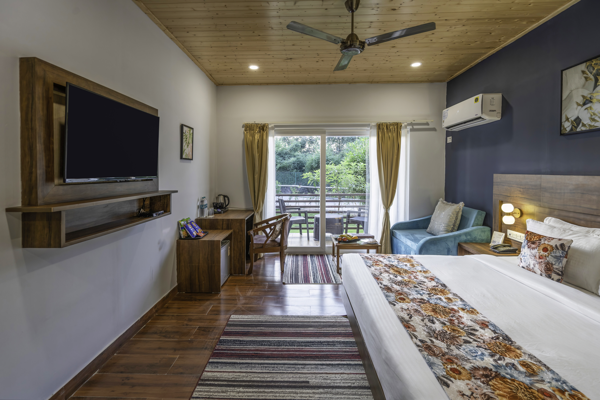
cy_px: 200
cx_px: 300
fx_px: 267
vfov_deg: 73.7
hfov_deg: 96.7
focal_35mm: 16
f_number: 5.6
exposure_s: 1/20
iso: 160
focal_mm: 16
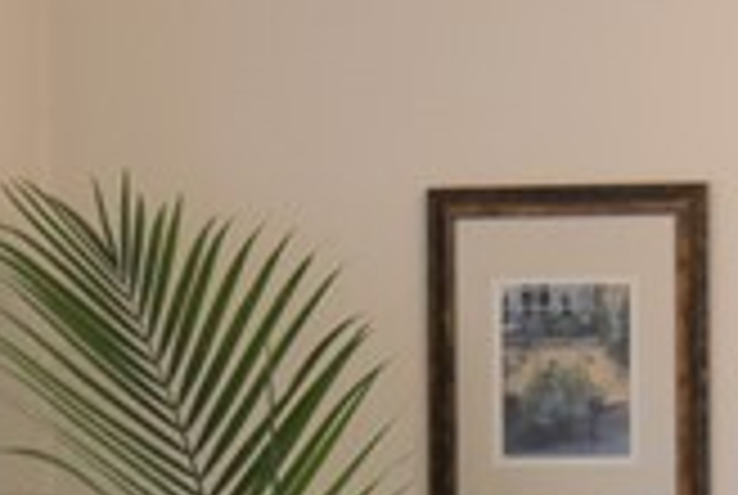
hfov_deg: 6.5
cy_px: 1220
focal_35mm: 317
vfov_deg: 4.3
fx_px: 6510
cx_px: 86
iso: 400
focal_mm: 32
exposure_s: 1/100
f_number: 5
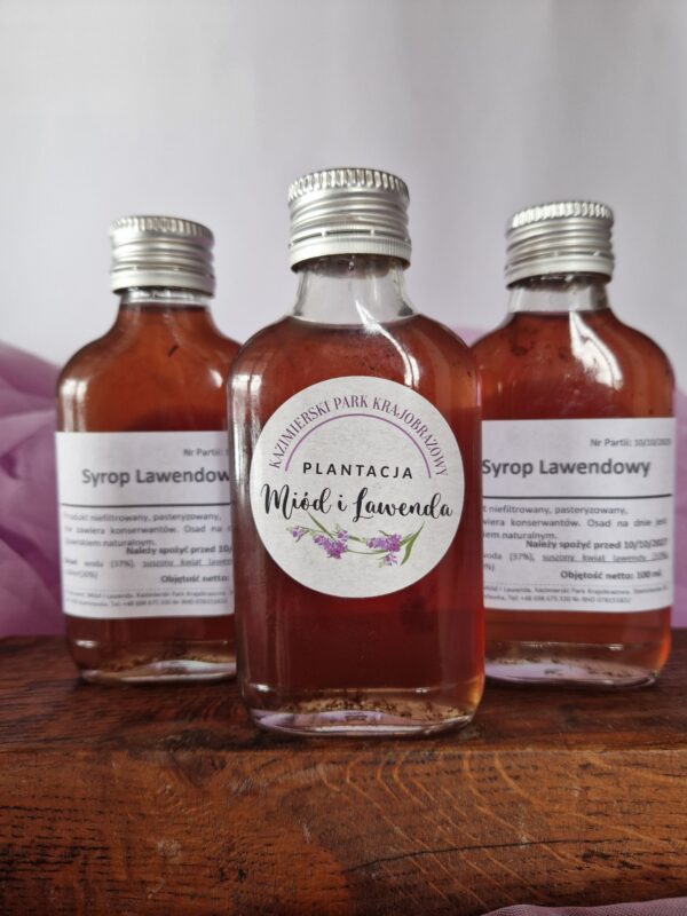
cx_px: 344
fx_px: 609
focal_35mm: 23
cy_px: 458
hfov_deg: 58.9
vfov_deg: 73.9
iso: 200
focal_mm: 5.4
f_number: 1.8
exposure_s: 1/100
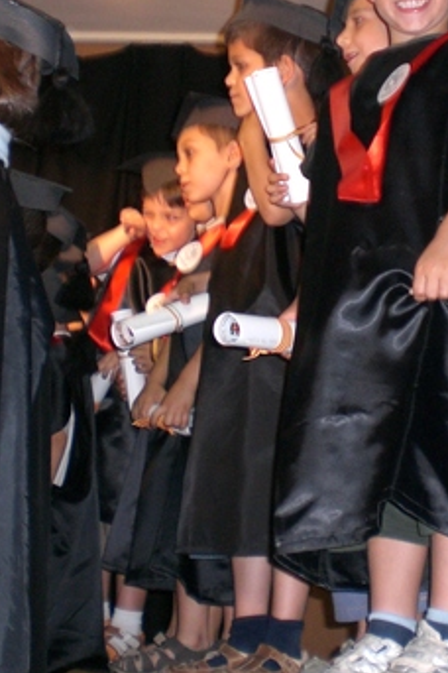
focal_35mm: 74
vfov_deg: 27.2
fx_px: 1381
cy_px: 248
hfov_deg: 18.3
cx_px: 350
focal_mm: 6.3
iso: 200
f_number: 3.1
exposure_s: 1/60
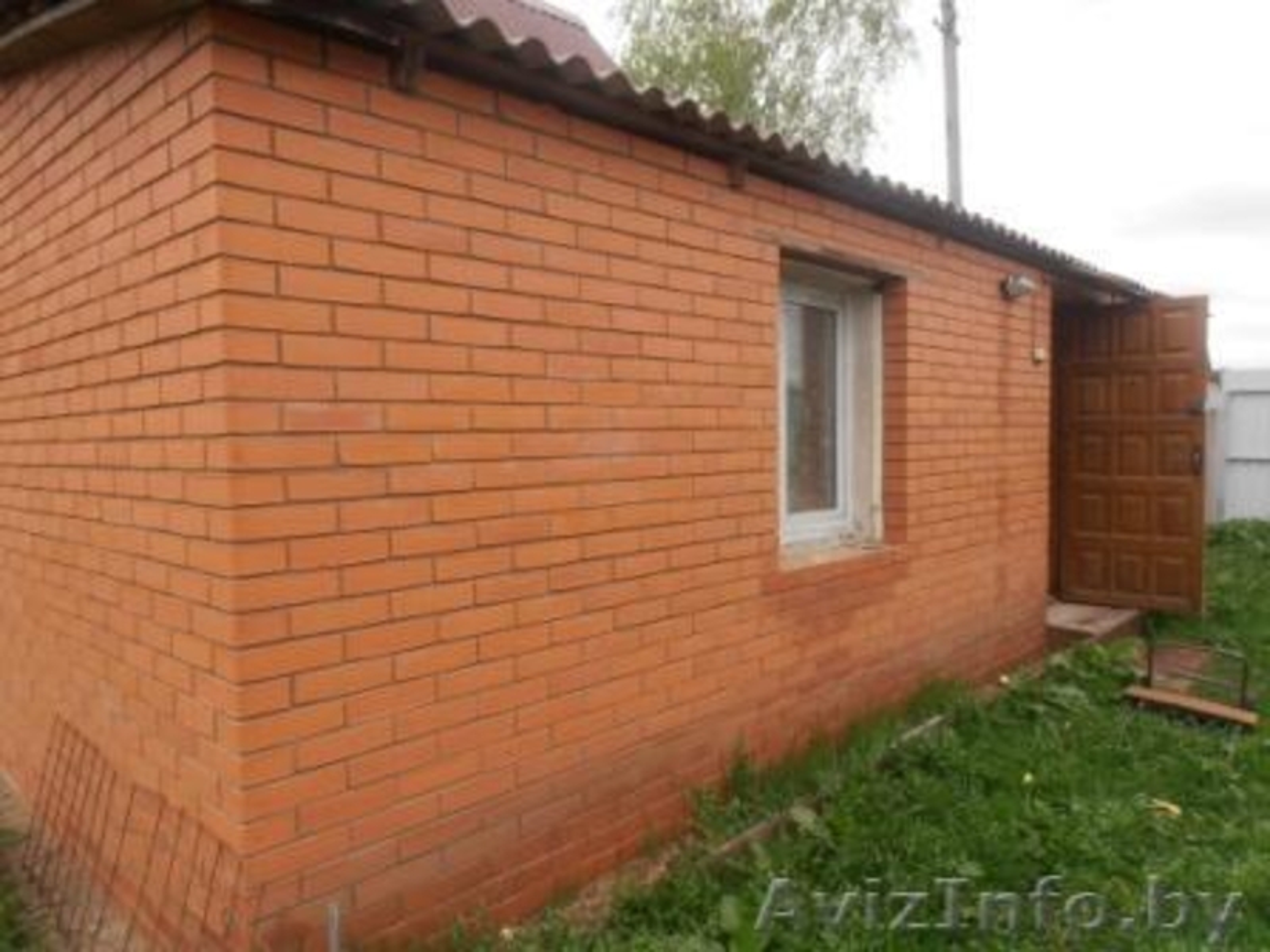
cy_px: 476
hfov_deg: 71.6
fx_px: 881
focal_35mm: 24
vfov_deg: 56.8
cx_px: 635
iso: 80
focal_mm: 4.2
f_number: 7.9
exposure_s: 1/60
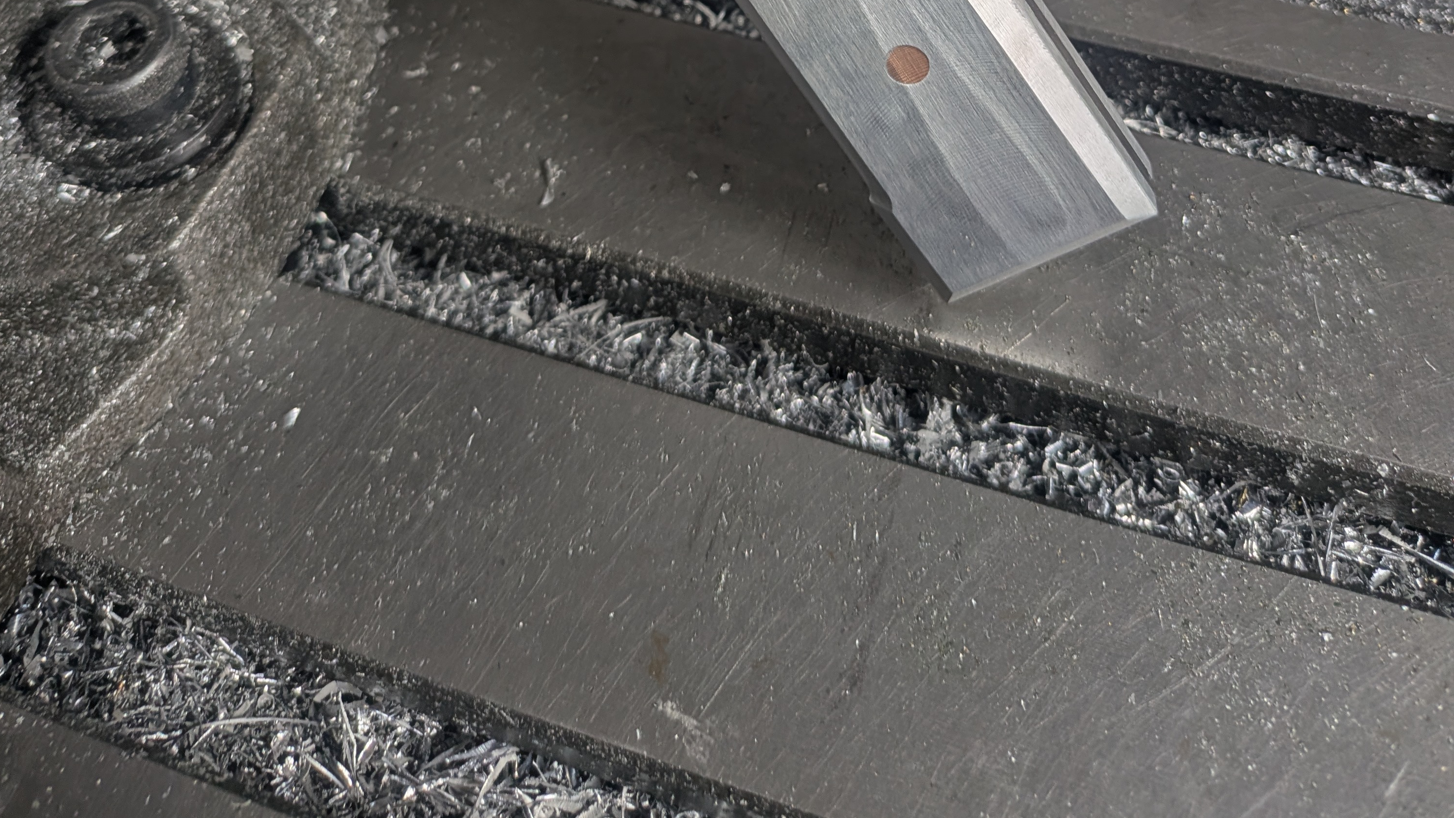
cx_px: 725
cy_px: -106
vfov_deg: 29.9
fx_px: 1349
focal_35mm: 35
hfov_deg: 56.6
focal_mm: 4.53
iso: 44
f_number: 1.7
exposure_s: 1/30
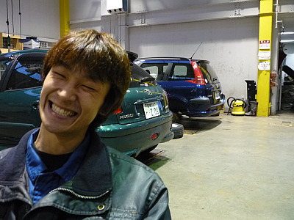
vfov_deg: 42.9
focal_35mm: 33
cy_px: 110
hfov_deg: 55.4
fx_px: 280
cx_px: 147
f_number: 2.8
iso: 400
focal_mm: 5.5
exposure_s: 1/15
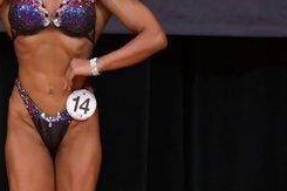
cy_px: 137
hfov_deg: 1.9
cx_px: 45
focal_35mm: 1093
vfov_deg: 1.3
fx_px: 8707
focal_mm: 230
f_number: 5.6
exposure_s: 1/400
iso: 4000
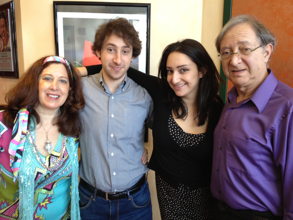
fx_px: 296
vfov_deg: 40.7
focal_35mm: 35
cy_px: 110
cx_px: 146
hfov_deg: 52.6
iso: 125
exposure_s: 1/20
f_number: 2.4
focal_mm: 4.28
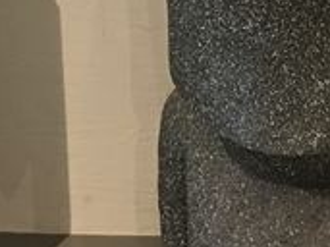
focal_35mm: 136
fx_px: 1296
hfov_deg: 14.5
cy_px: -141
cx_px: 210
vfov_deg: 10.5
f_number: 2.2
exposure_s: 1/10
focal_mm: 4.15
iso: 100
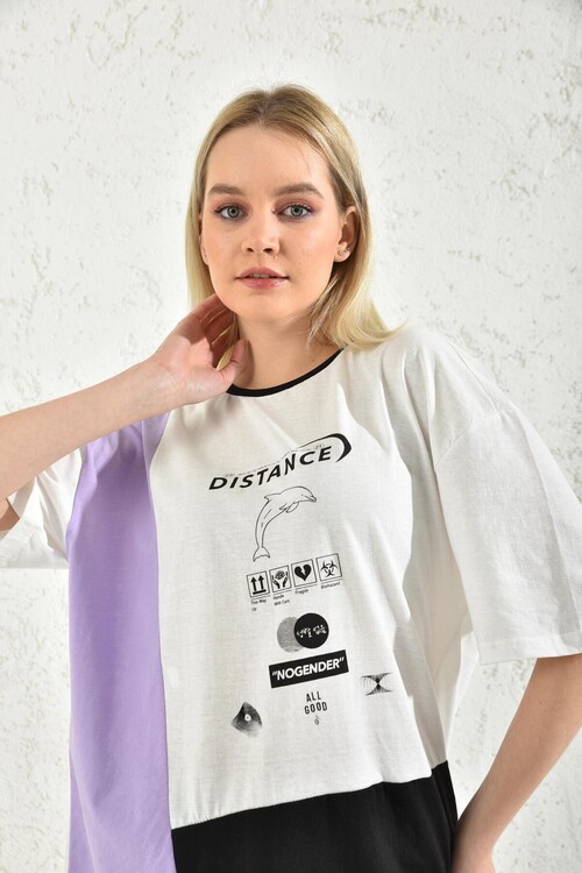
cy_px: 436
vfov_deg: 39.6
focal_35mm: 50
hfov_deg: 27.0
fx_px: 1212
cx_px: 291
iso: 100
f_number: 7.1
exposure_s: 1/160
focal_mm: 50
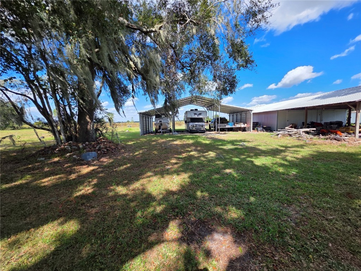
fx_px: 136
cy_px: 136
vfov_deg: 89.9
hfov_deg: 106.2
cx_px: 180
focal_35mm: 13
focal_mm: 2.2
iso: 40
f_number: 1.9
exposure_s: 1/1283
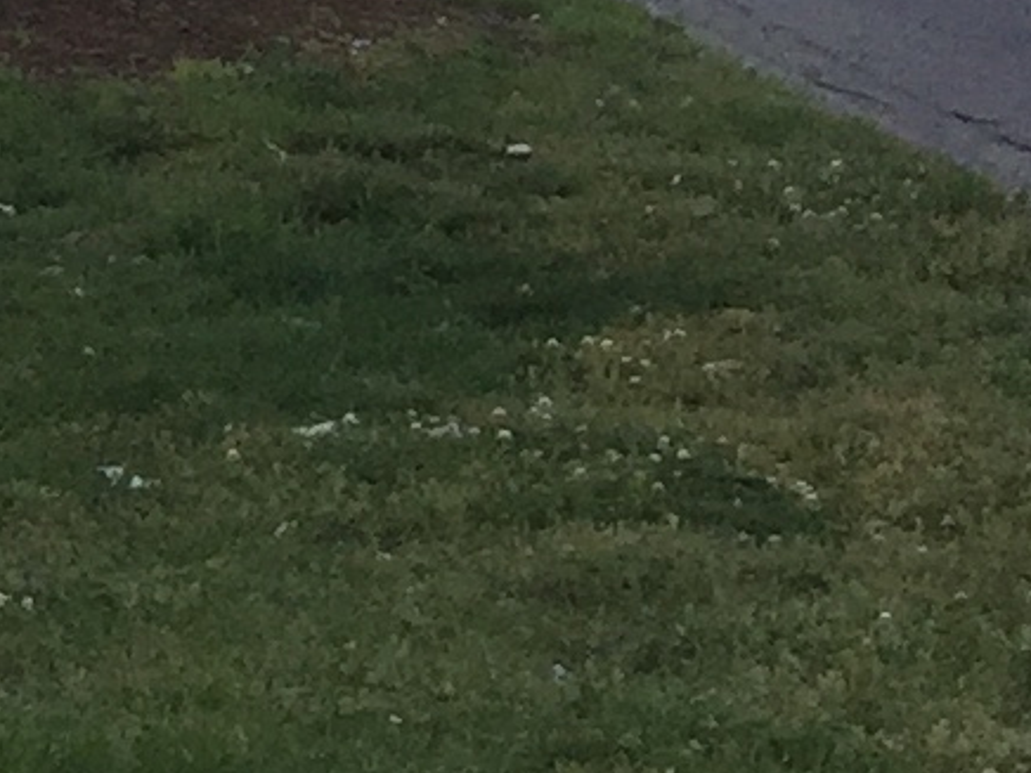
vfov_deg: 6.8
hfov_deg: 7.4
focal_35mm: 217
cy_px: -253
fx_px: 6463
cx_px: -2663
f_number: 2.2
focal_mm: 4.15
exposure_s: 1/262
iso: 32
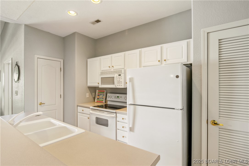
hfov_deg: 95.0
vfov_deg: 72.1
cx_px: 124
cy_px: 83
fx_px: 114
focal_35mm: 16
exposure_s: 1/40
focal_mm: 11
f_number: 7.1
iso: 320
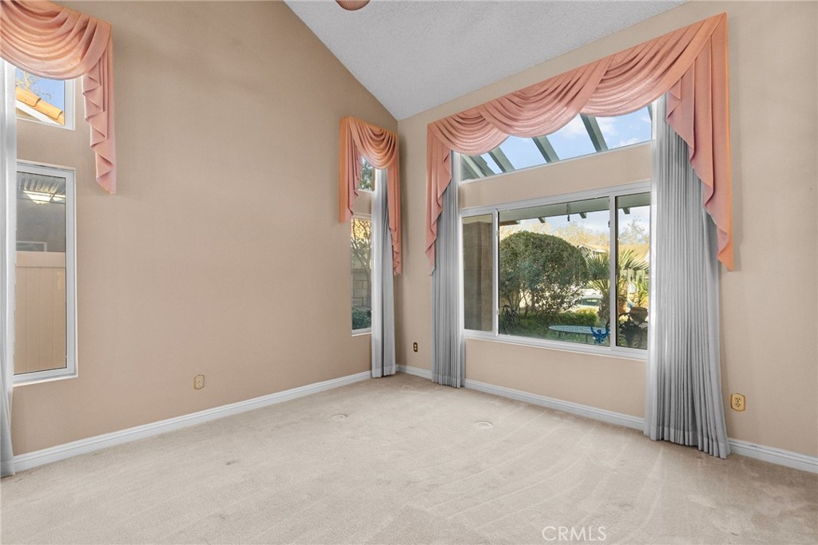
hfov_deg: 96.7
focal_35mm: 16
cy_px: 272
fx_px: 364
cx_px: 409
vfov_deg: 73.8
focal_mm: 16
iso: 2000
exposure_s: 1/15
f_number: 7.1
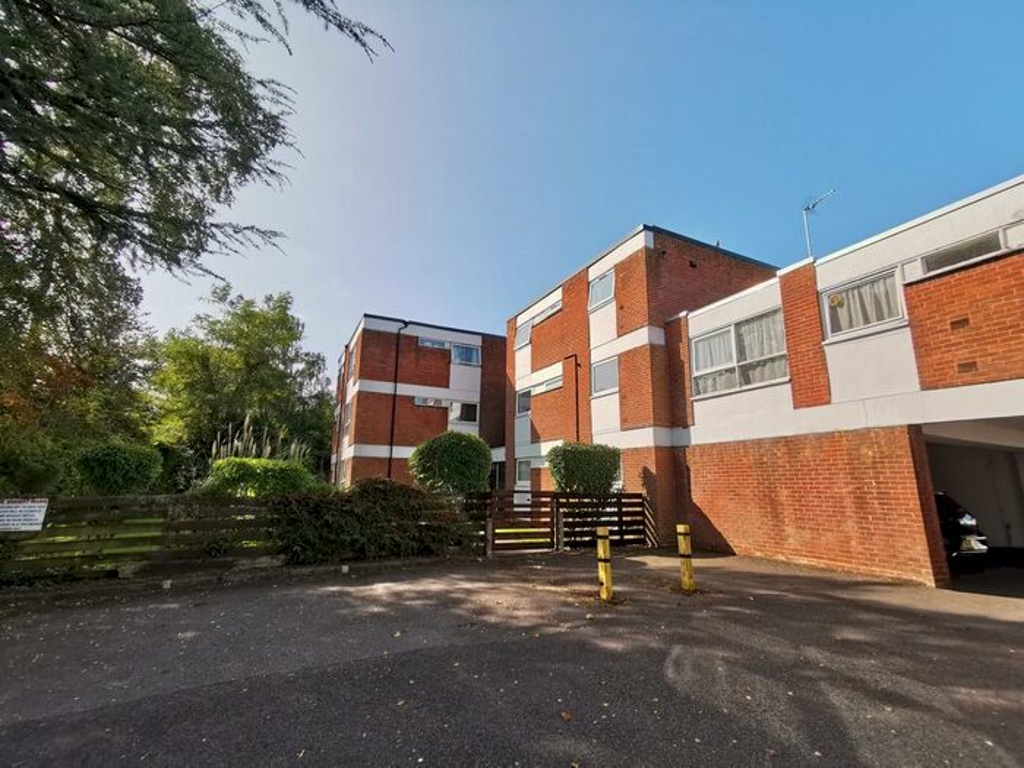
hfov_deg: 94.5
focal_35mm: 16
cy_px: 384
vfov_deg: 78.1
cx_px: 512
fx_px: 473
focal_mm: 2.35
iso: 50
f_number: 2.2
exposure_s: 1/1241
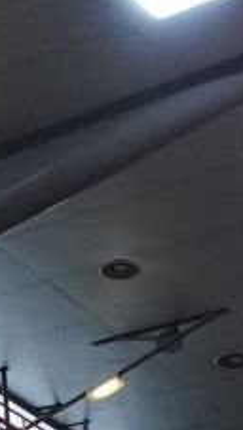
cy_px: 1129
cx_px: -440
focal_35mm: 199
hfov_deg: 5.8
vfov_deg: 9.3
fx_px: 2275
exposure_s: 1/250
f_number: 4
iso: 3200
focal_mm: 24
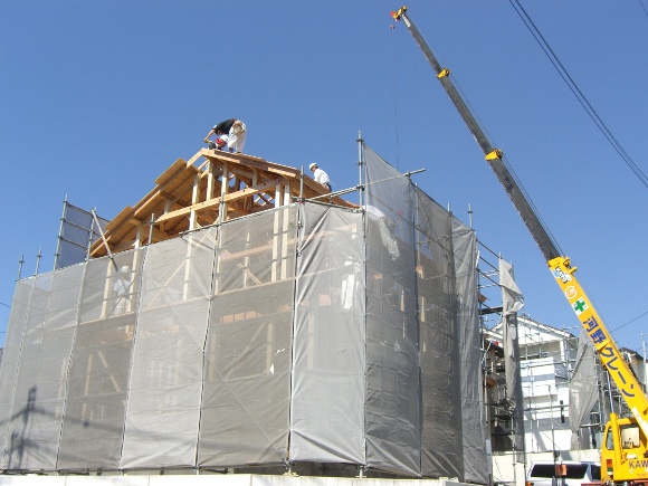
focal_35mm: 38
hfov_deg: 49.0
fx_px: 711
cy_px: 243
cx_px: 324
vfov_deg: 37.7
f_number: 4
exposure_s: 1/640
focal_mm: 7.9
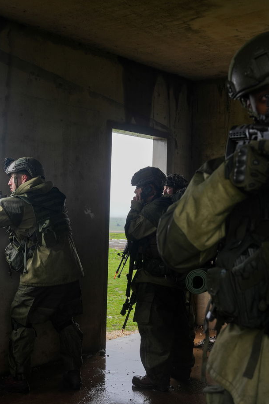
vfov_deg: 40.3
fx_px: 549
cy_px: 205
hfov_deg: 27.5
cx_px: 116
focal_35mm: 49
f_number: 5.6
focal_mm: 32
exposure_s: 1/200
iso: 400
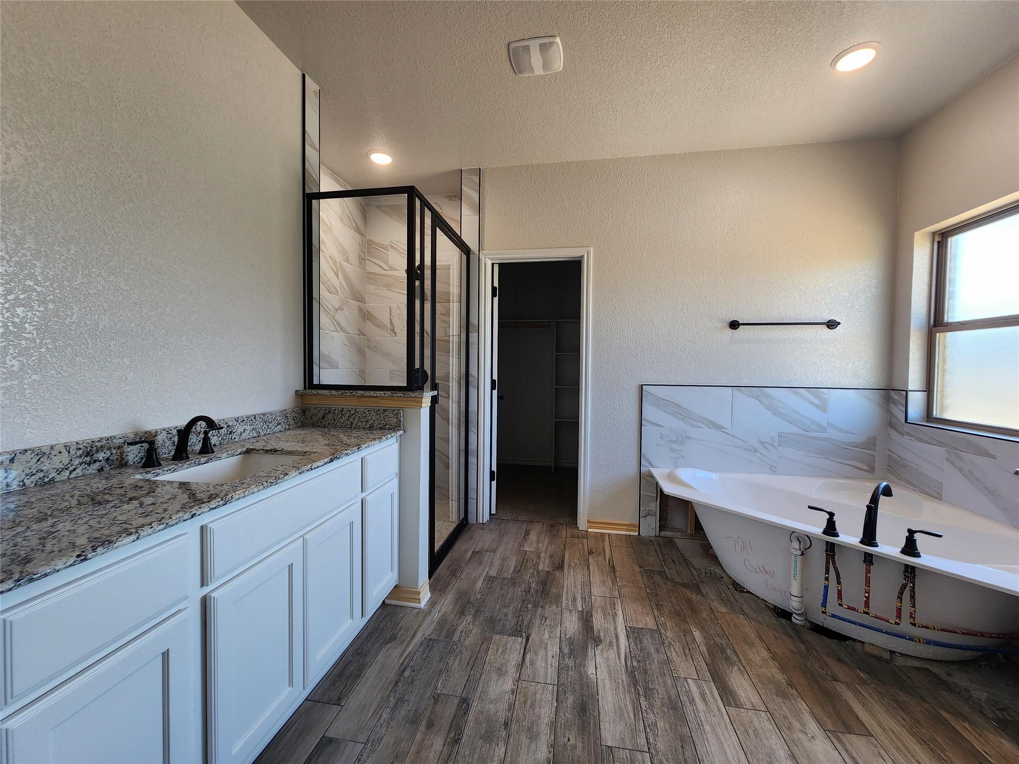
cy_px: 382
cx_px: 510
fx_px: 383
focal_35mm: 13
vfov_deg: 89.9
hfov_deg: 106.2
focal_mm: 2.2
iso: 64
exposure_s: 1/60
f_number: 2.2
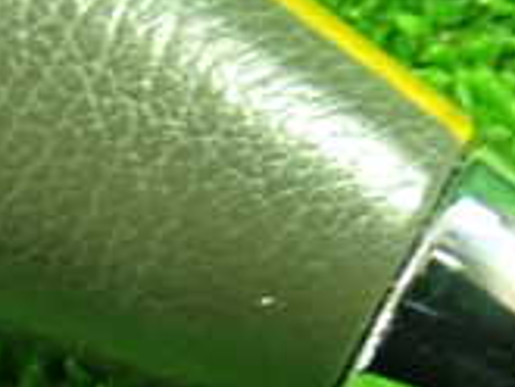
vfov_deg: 10.0
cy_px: 194
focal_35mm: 149
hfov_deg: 13.2
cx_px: 75
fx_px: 2218
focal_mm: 7.31
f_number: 2.8
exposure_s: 1/10
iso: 800
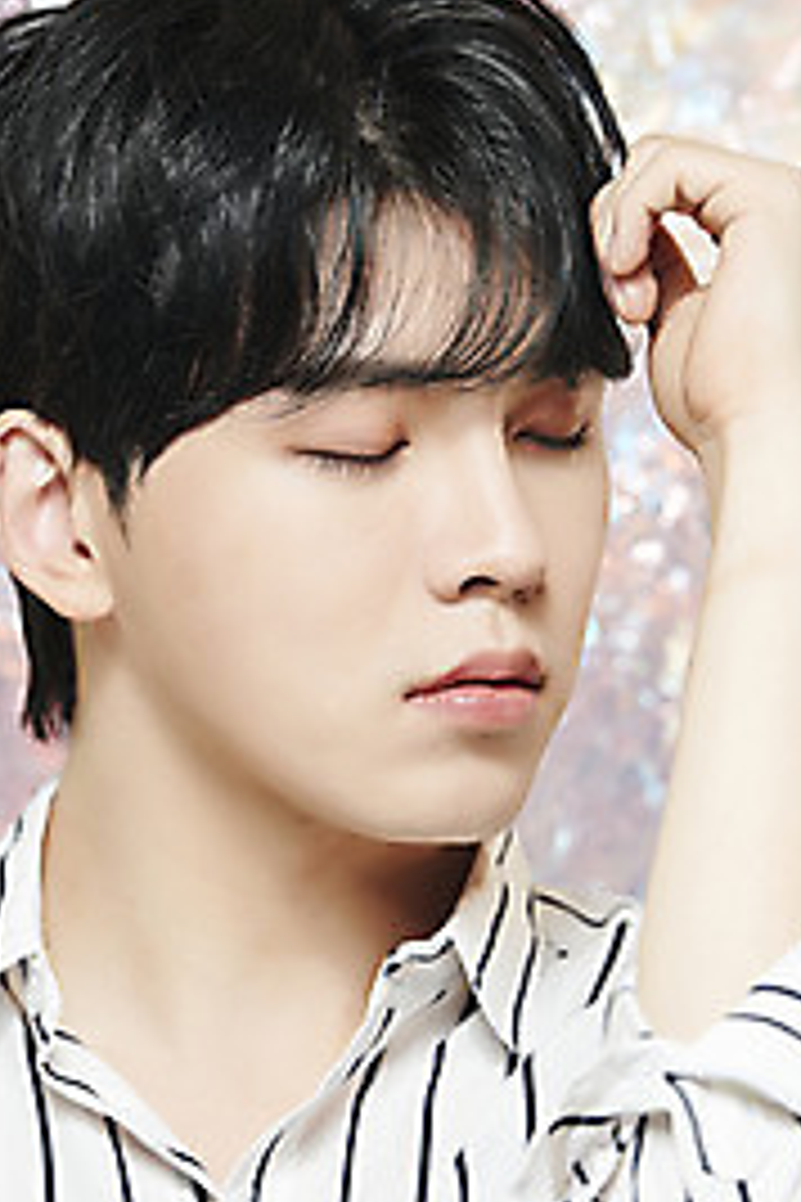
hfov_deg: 5.0
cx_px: 232
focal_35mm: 277
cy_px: 666
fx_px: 9244
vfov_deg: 7.4
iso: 64
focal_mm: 185
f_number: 5.6
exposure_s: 1/125
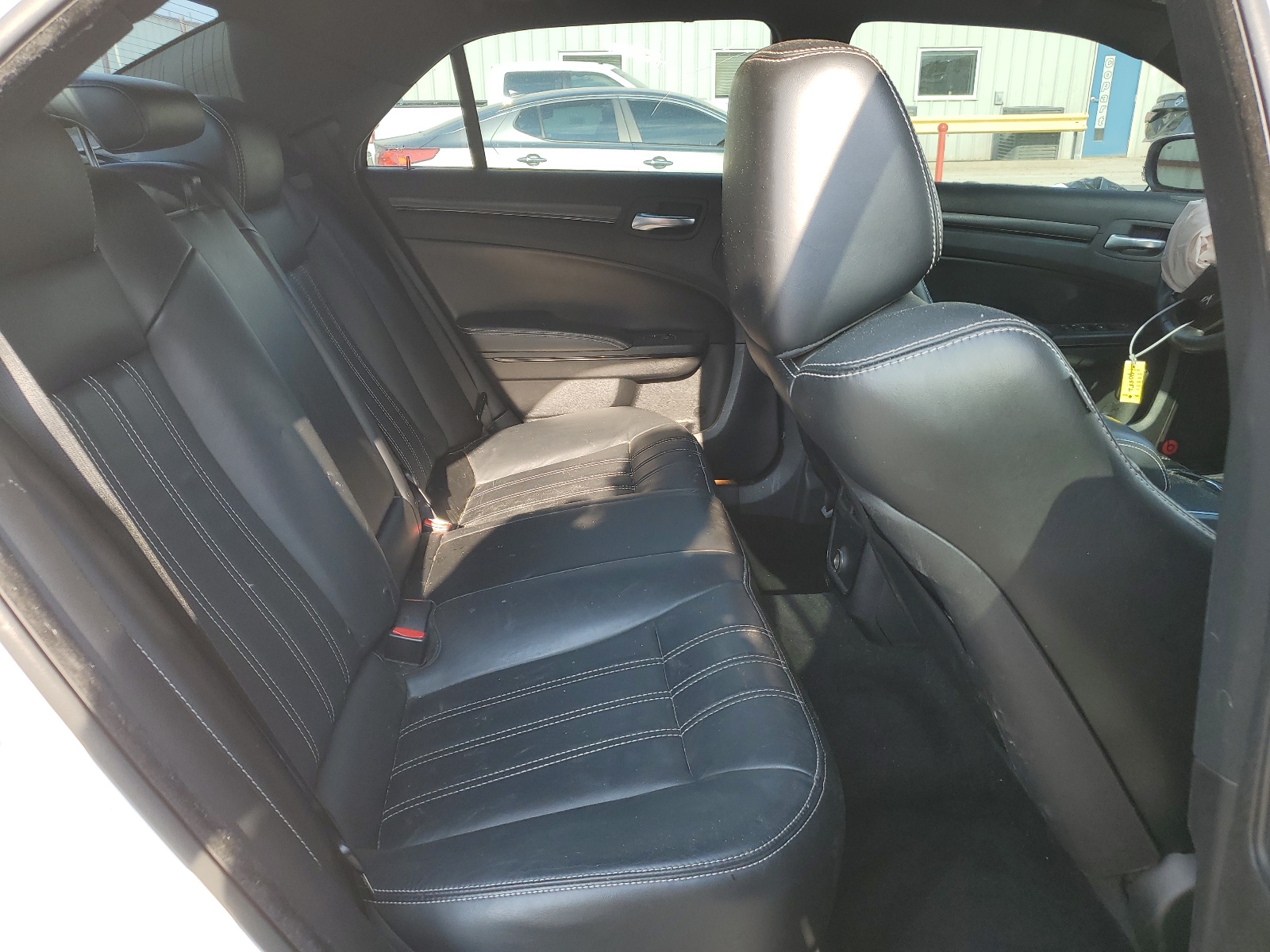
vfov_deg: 53.1
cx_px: 635
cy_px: 476
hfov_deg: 67.3
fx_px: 954
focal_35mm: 26
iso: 50
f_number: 1.5
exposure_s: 1/333
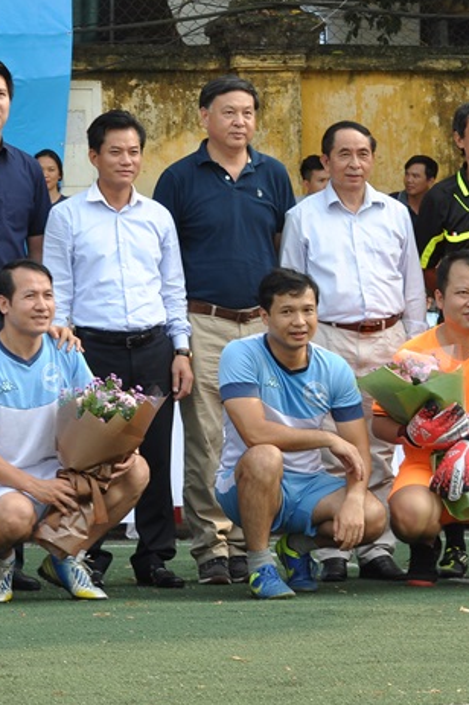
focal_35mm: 171
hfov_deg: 8.0
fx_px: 3347
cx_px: 222
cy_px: 274
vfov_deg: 12.0
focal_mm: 55
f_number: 10
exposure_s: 1/60
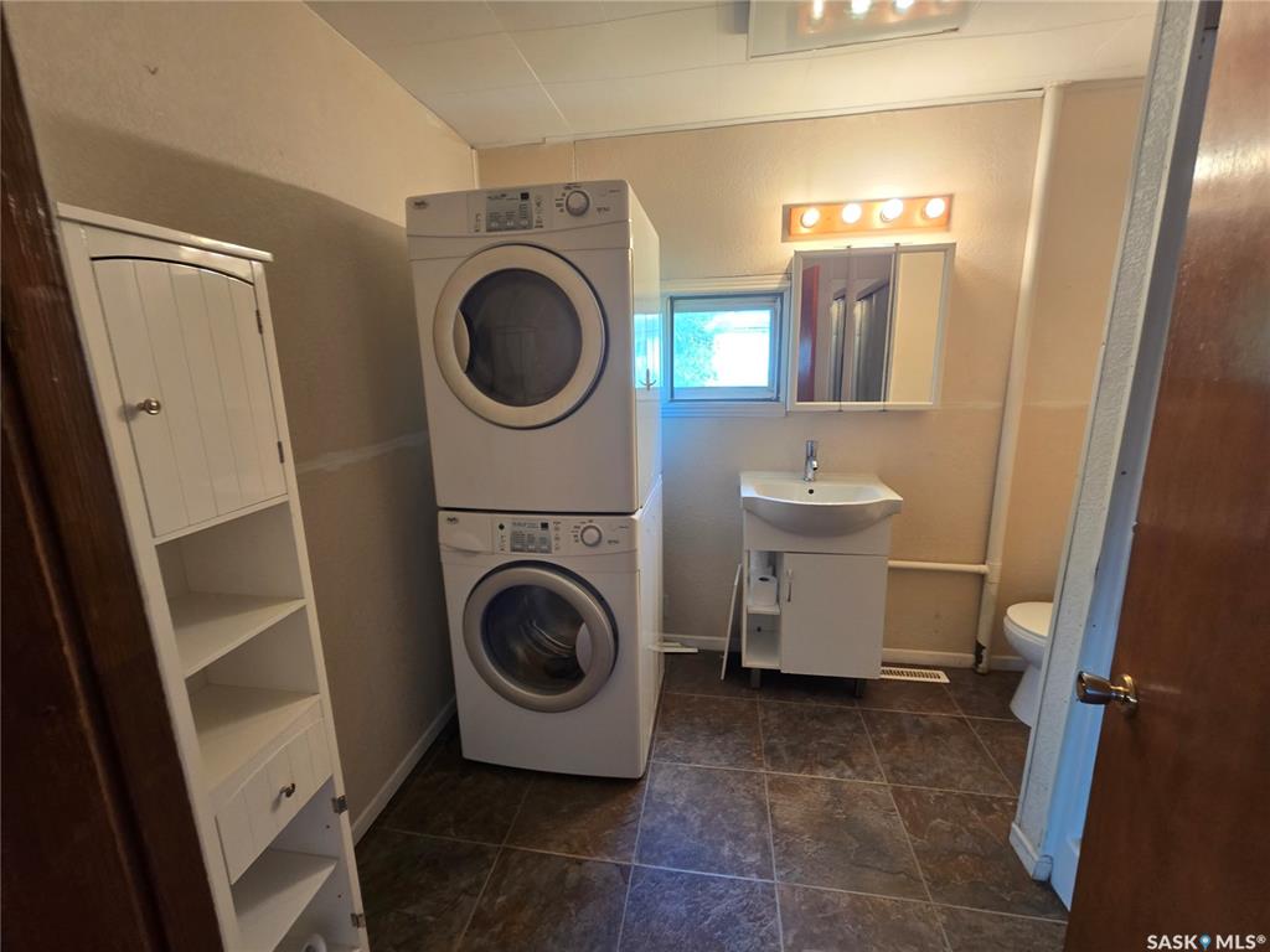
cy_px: 476
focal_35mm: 13
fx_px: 477
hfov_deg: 106.2
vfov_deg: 89.9
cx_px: 635
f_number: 2.2
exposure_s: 1/60
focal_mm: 2.2
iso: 125
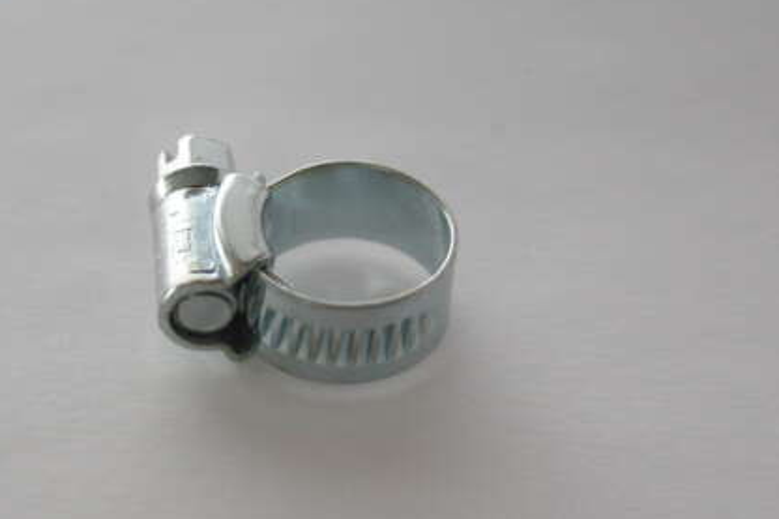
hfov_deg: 11.9
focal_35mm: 173
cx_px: 333
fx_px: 3742
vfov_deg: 7.9
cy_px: 274
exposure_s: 1/90
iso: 800
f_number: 8
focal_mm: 80
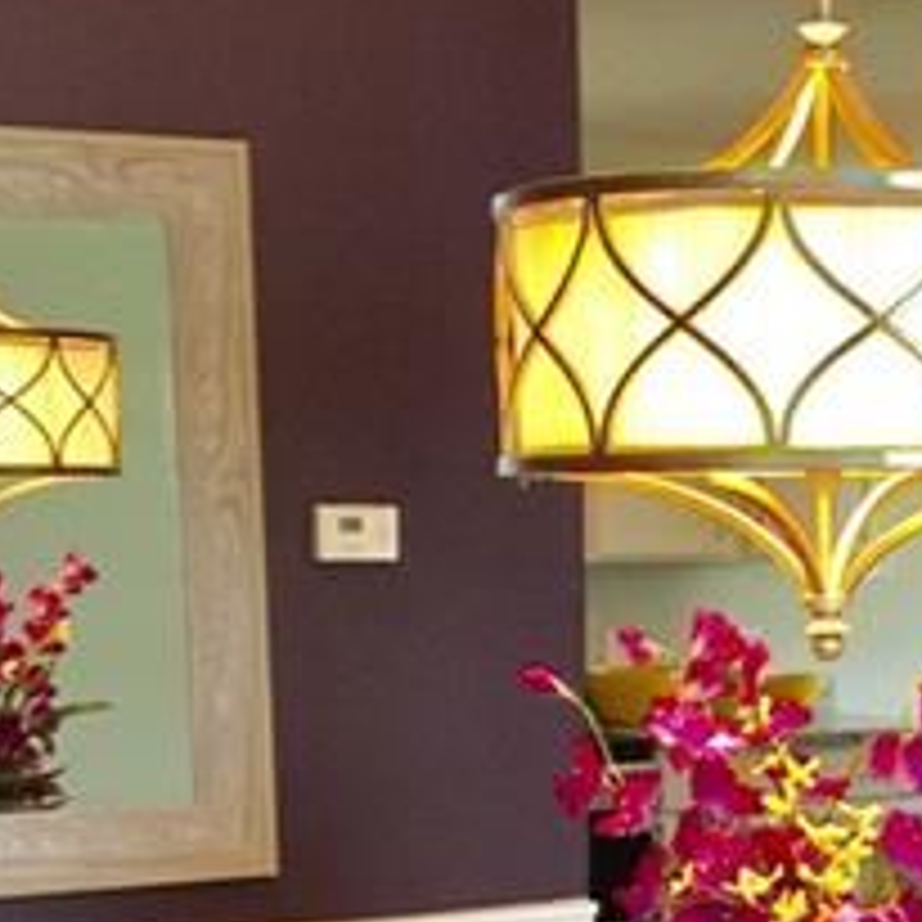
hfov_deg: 17.8
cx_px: 841
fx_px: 2893
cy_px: 985
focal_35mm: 96
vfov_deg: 17.6
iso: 40
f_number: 2.2
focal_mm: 4.15
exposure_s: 1/15
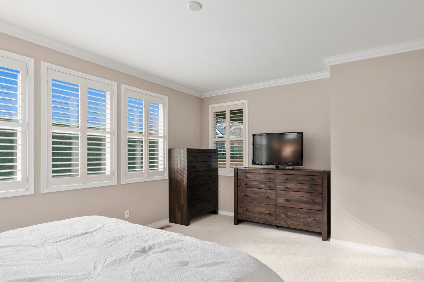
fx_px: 236
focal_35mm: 20
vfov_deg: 61.7
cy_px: 158
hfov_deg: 83.8
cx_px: 229
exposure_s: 1/2
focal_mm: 17
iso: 320
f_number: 9
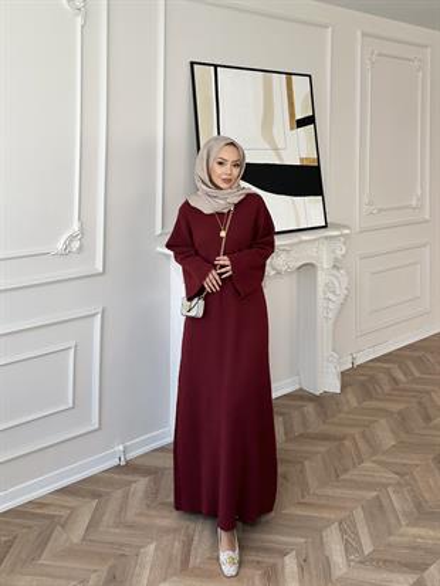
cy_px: 293
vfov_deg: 71.6
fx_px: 407
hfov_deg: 56.8
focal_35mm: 24
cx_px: 220
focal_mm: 6.86
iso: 80
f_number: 1.78
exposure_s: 1/121
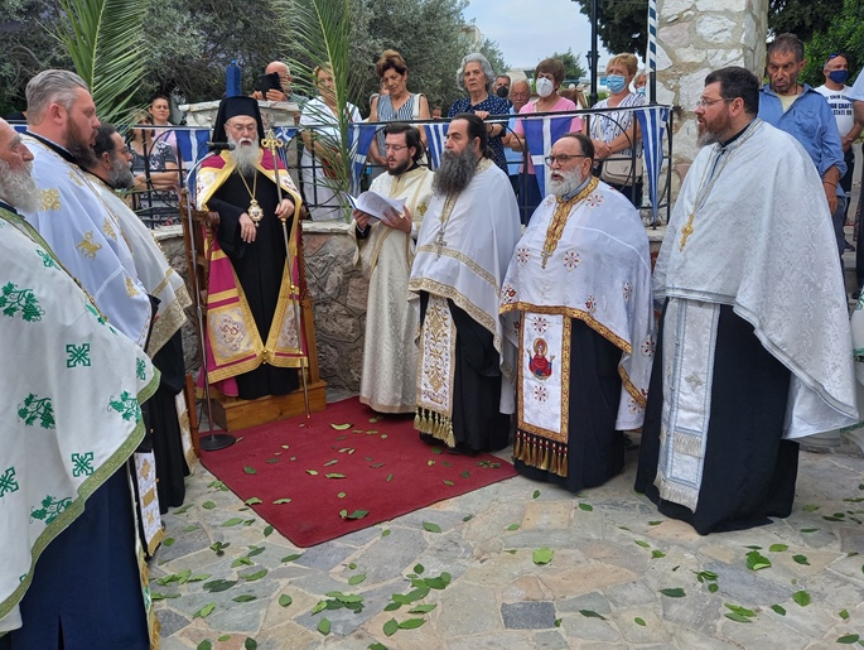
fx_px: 774
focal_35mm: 31
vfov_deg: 45.5
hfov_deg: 58.3
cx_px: 455
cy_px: 310
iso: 25
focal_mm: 4.6
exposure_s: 1/100
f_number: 2
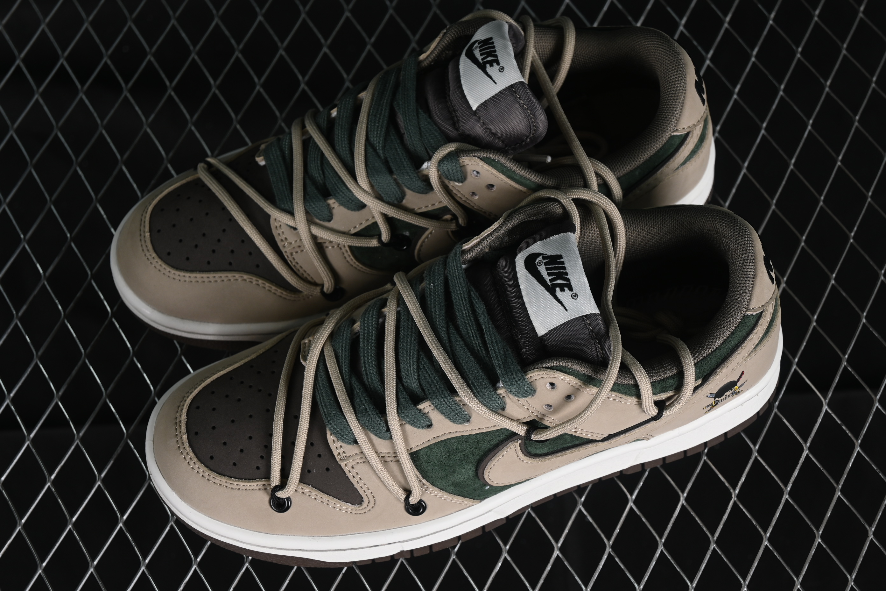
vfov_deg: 18.2
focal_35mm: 75
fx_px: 1846
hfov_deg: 27.0
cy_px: 296
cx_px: 443
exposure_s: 1/60
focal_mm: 50
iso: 160
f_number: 6.3
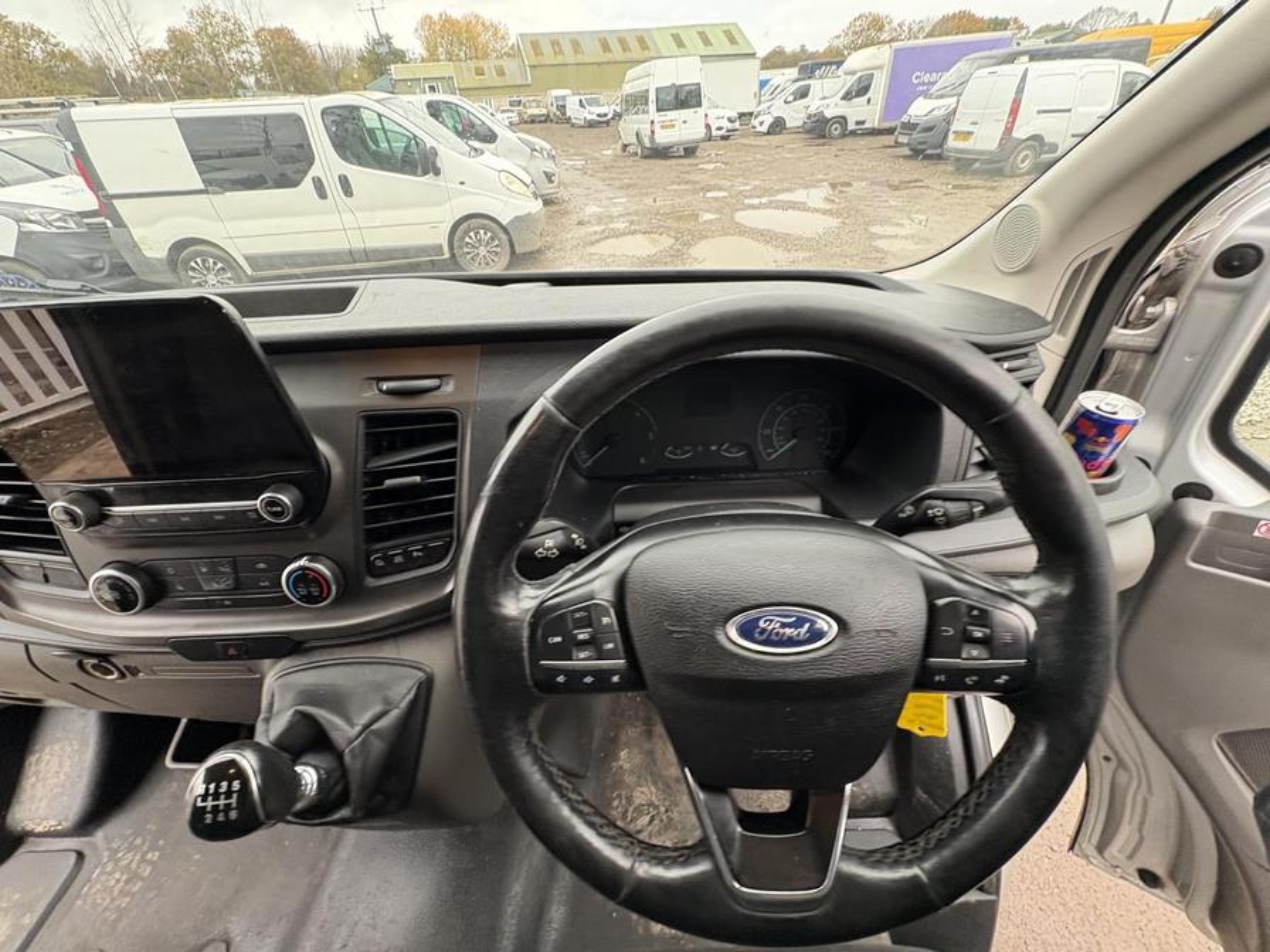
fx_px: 514
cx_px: 635
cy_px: 476
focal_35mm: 14
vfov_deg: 85.7
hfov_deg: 102.1
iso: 250
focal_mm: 2.22
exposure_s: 1/60
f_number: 2.2
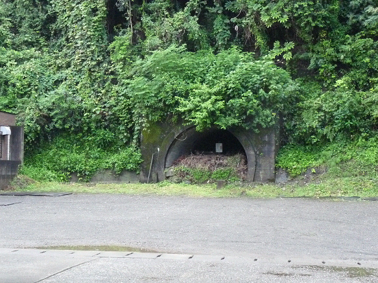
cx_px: 189
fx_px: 633
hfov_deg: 33.2
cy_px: 142
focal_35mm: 58
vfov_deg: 25.2
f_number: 3
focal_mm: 7.3
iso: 500
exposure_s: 1/60
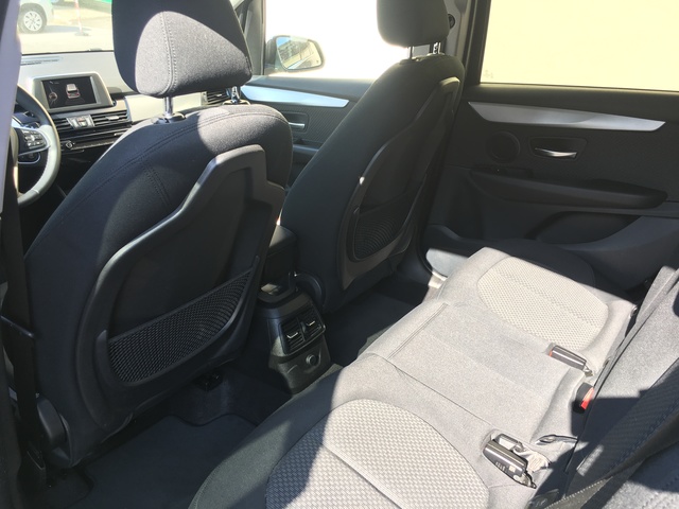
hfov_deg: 61.7
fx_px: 569
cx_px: 340
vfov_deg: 48.2
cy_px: 254
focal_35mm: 29
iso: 25
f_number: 2.2
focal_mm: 4.15
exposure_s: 1/100
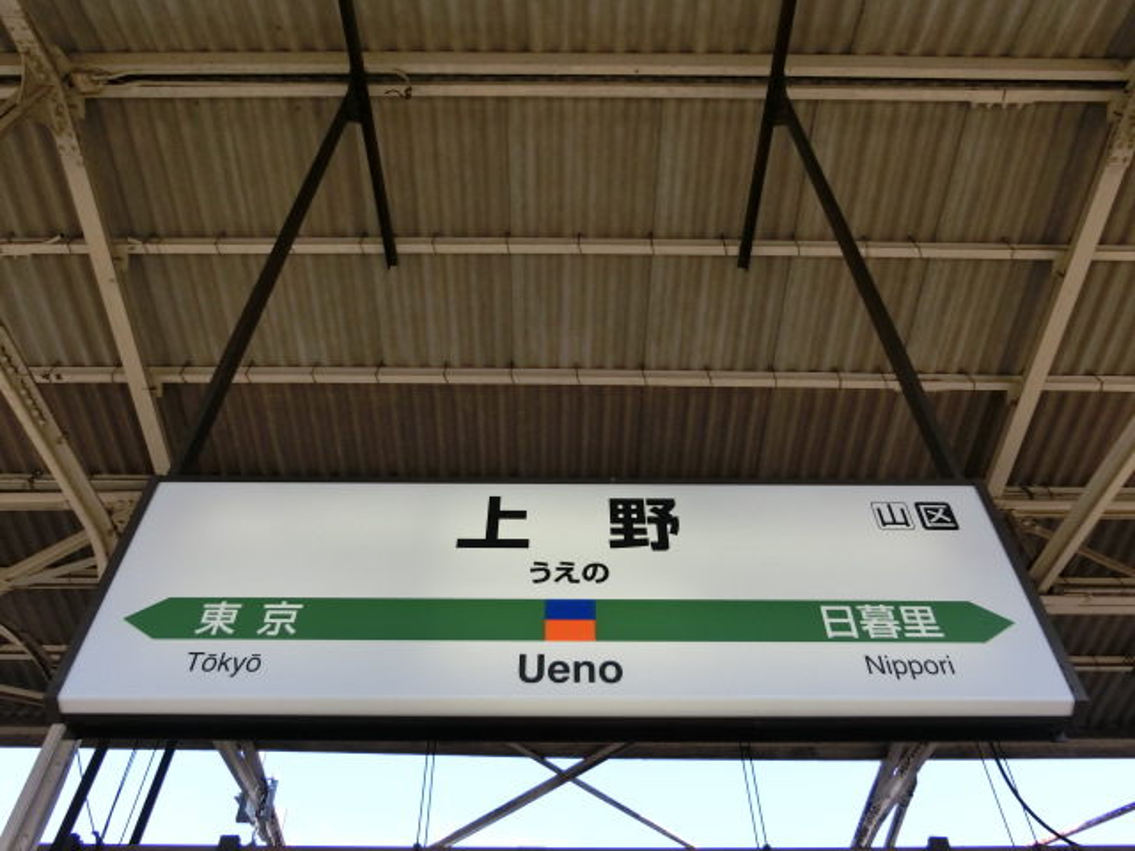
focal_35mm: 25
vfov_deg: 54.9
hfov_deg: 69.4
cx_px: 568
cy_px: 426
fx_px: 820
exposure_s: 1/250
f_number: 3.5
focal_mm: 4.5
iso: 80
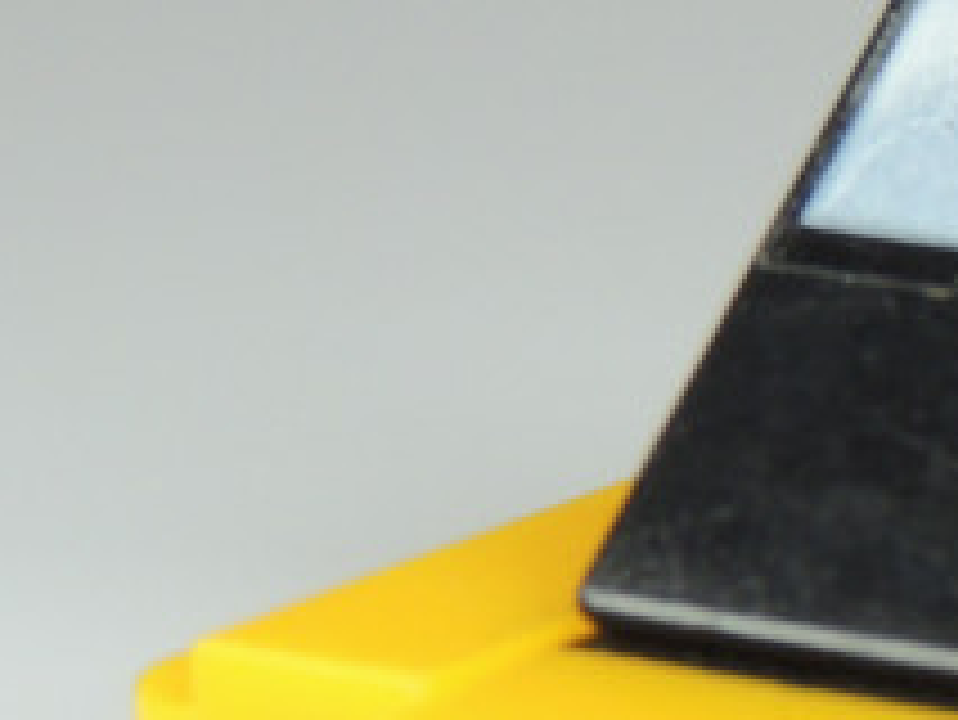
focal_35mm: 350
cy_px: 360
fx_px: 9692
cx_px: 1518
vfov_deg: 4.3
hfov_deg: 5.6
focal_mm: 12.4
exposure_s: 1/20
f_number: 6.8
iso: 100
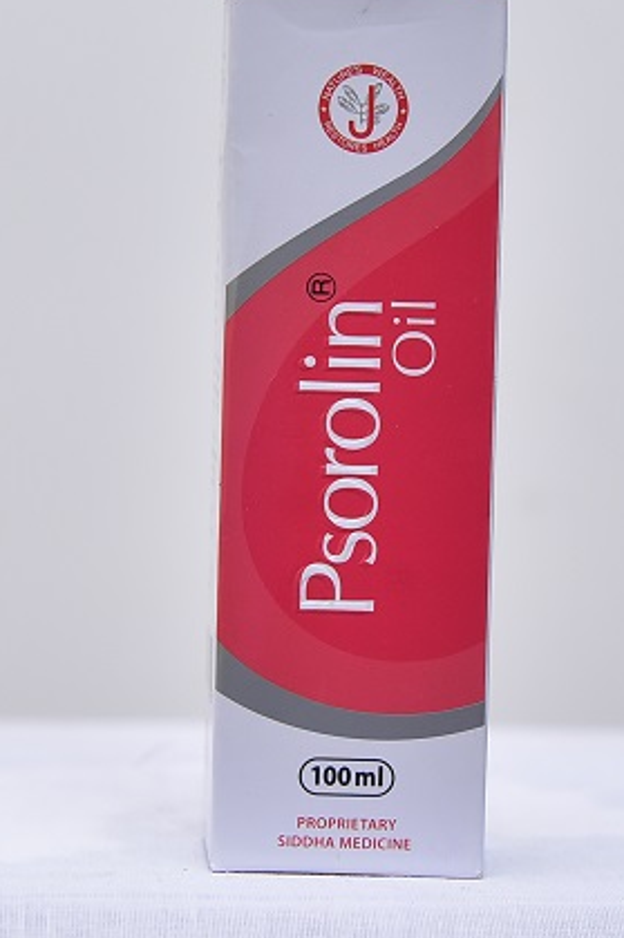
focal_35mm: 69
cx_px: 367
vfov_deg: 29.3
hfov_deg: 19.7
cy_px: 454
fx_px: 1795
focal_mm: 55
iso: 1250
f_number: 4
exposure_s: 1/125
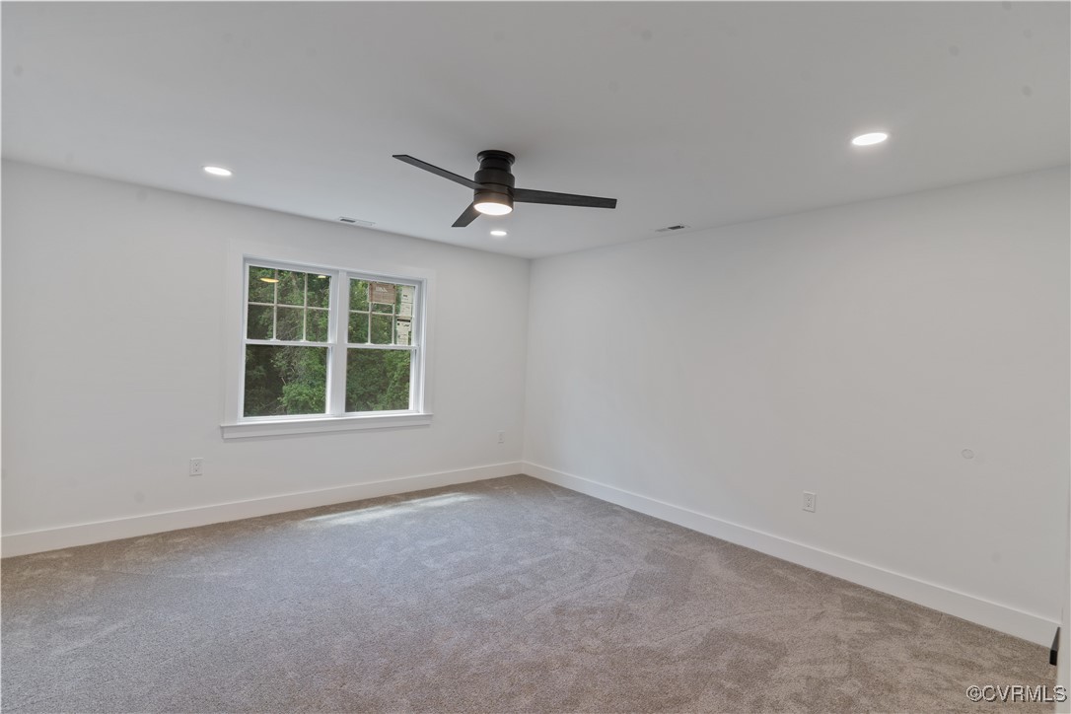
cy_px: 357
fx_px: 506
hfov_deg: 93.3
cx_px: 536
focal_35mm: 17
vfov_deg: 70.4
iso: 640
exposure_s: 1/20
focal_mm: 17
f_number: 8
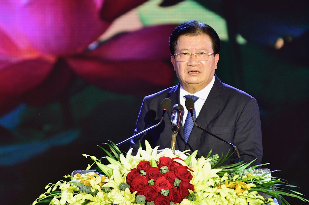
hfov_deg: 5.2
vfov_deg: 3.4
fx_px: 3430
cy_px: 102
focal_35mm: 400
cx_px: 154
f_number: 5.6
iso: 1250
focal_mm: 400
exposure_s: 1/160
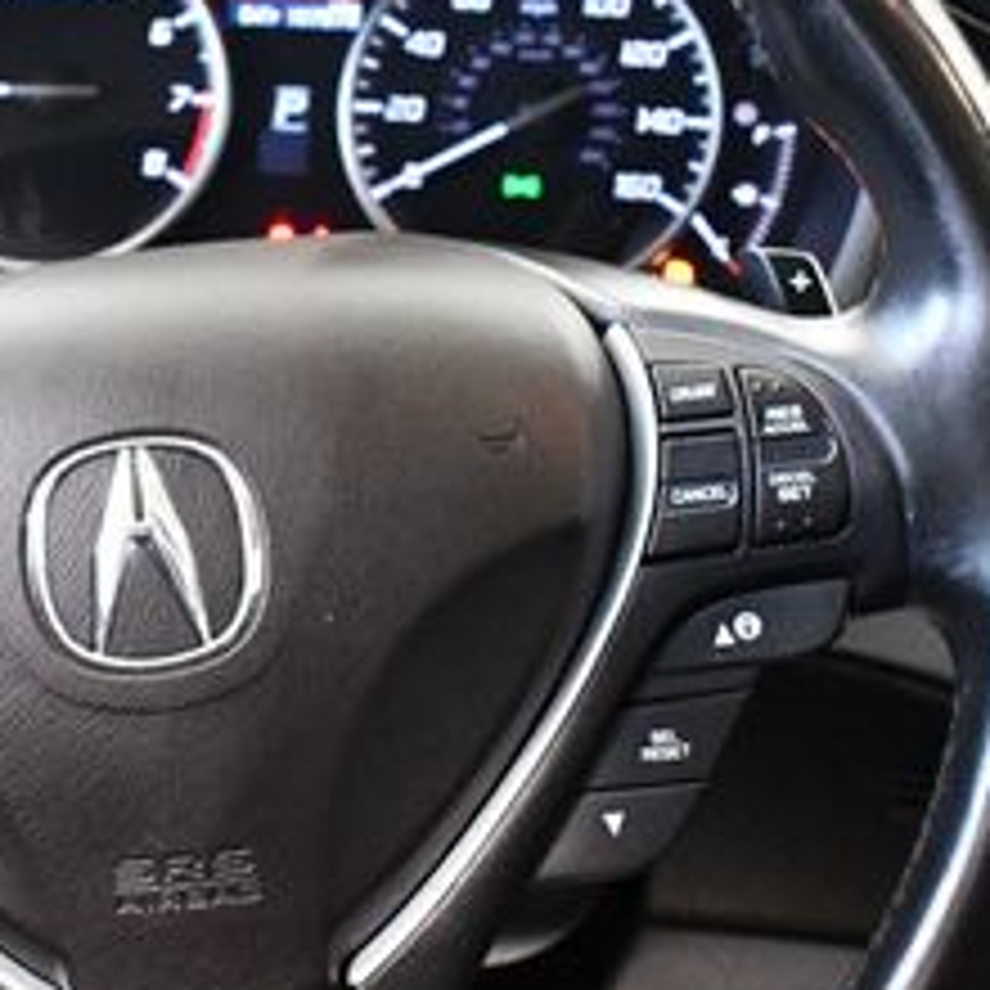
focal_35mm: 89
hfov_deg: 19.2
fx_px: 2880
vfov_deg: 19.5
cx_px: 112
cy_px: 504
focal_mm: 18
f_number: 3.5
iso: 5600
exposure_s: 1/60
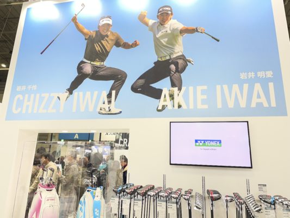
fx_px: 218
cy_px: 109
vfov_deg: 53.1
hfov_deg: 67.3
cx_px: 145
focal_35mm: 26
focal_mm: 4.2
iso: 40
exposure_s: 1/100
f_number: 1.6
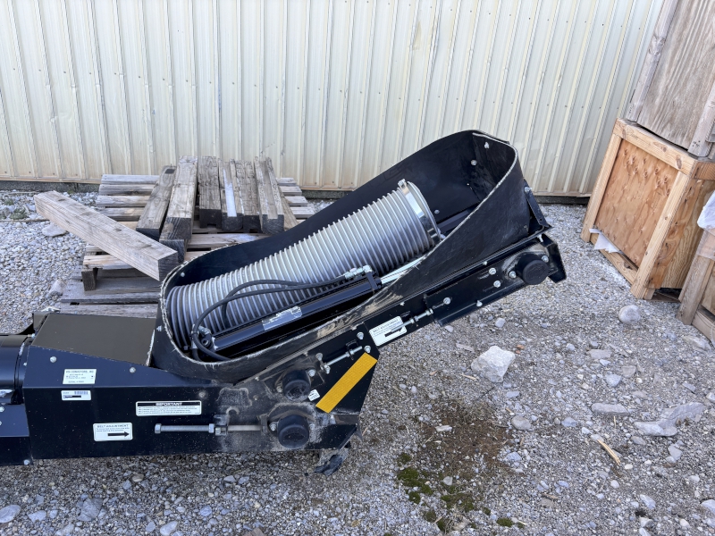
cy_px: 268
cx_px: 358
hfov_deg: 67.3
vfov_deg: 53.1
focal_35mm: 26
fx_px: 537
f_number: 1.6
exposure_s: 1/204
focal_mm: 5.96
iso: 40
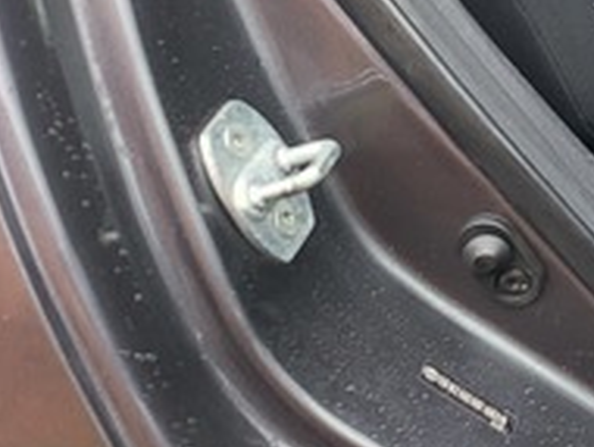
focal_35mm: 101
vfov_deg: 14.2
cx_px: 1113
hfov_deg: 16.0
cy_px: -97
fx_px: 1735
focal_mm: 5
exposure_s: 1/120
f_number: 1.8
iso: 50
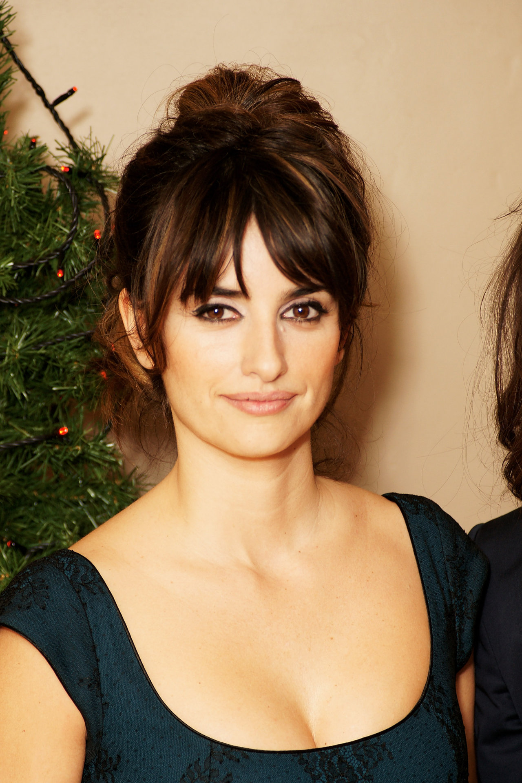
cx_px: 261
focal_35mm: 105
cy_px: 392
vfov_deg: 19.5
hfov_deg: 13.0
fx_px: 2284
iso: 200
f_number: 5.6
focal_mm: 105
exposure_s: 1/60
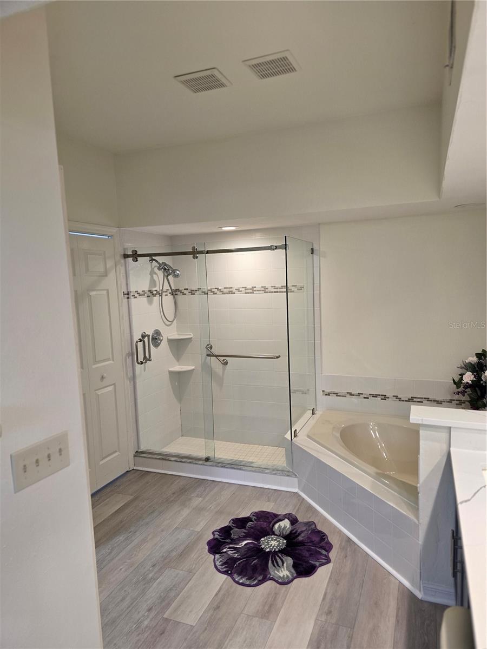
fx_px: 431
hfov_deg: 58.9
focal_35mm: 23
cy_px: 324
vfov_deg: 73.9
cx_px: 244
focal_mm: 6.3
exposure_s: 1/100
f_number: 1.7
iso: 125
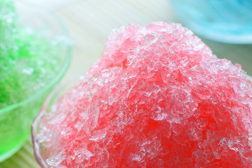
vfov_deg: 9.5
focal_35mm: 144
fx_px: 1007
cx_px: 110
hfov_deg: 14.3
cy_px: 105
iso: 200
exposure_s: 1/25
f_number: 7.1
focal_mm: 90
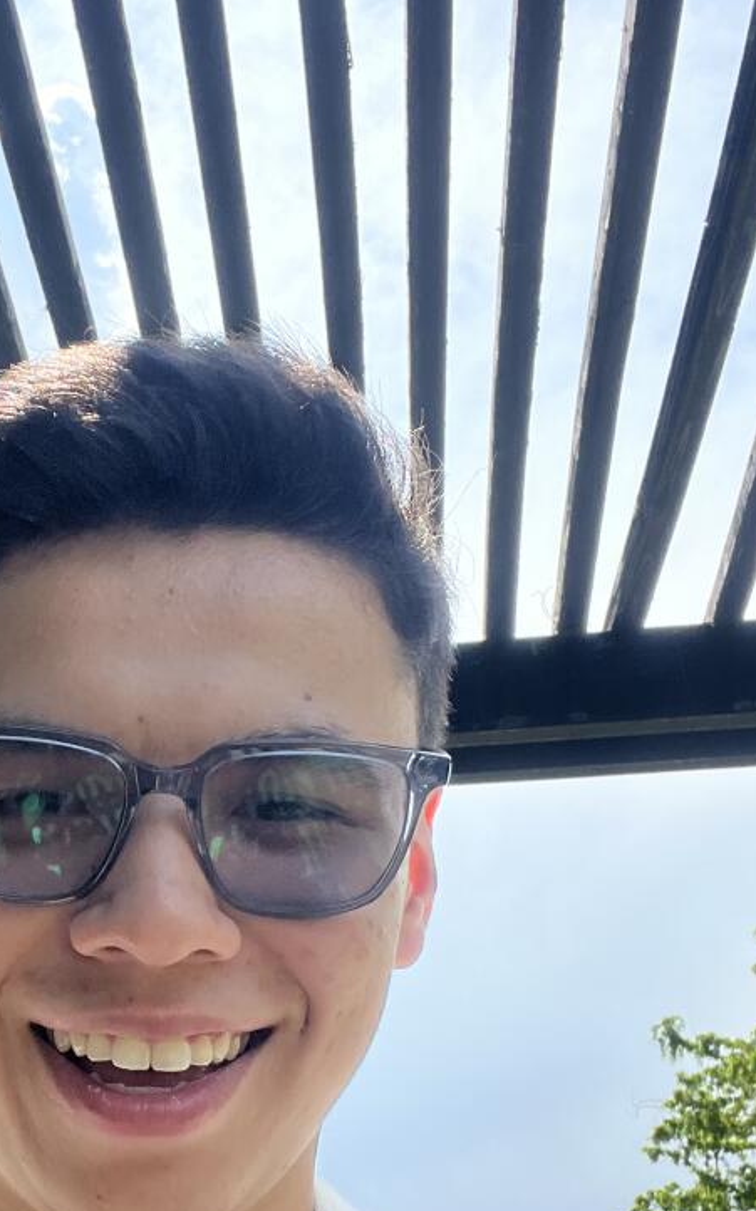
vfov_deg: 41.7
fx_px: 1550
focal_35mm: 47
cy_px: 866
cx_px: 124
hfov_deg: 26.8
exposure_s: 1/510
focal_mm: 2.71
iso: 32
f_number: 2.2
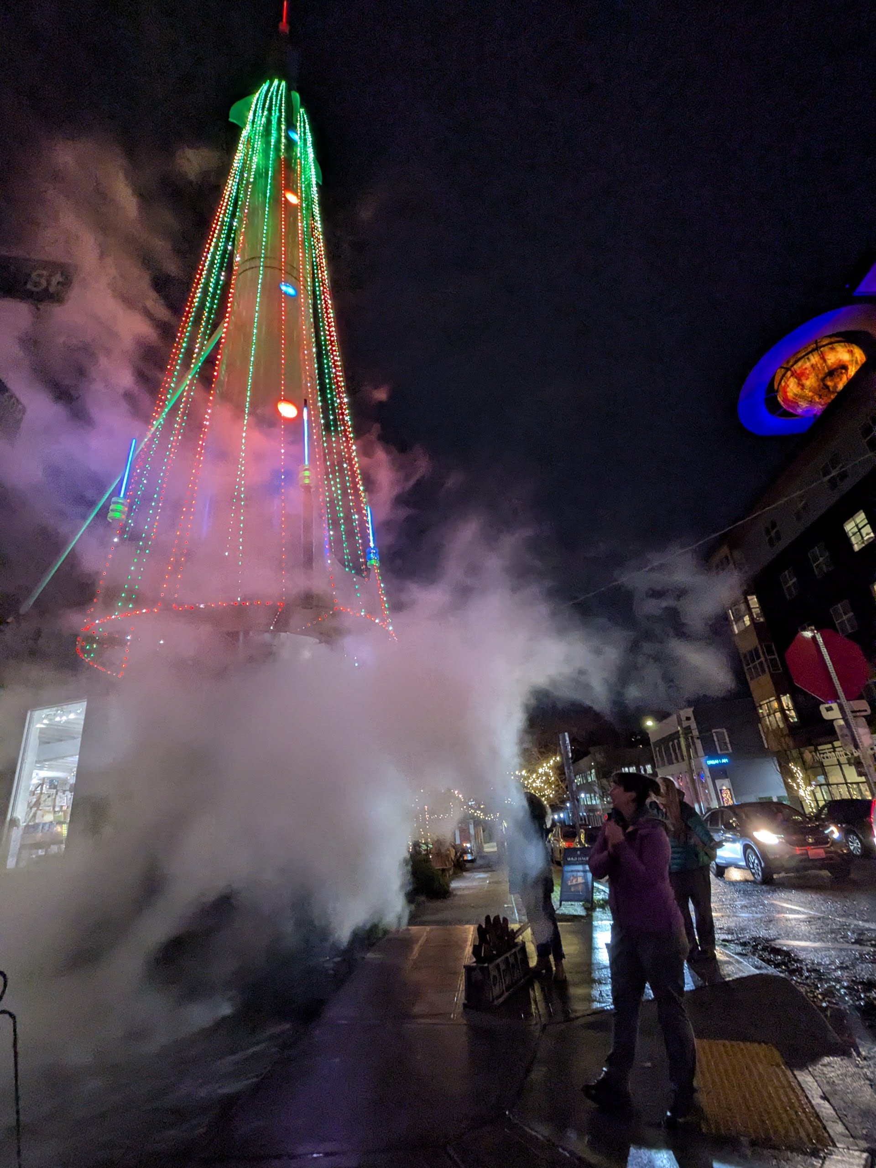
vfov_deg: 94.5
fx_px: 540
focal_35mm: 16
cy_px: 584
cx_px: 438
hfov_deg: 78.1
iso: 423
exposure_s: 1/24
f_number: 2.2
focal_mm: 2.35
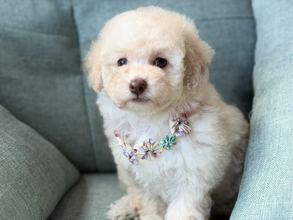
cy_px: 110
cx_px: 146
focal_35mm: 48
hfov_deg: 39.7
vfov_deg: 30.3
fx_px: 406
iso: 50
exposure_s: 1/121
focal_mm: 6.76
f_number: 1.78
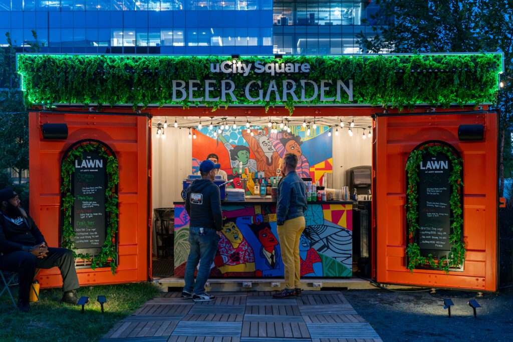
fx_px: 570
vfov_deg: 33.4
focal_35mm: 40
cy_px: 171
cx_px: 256
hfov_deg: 48.5
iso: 8000
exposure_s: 1/125
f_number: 3.5
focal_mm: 40
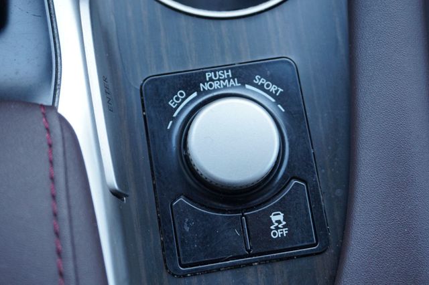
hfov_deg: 46.4
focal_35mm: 42
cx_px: 214
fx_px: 500
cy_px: 142
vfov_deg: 31.9
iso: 500
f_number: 4.5
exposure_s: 1/60
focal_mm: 28
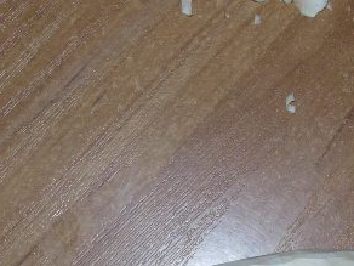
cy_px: 287
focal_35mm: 104
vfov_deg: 13.9
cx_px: 275
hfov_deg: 18.7
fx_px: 1064
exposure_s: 1/64
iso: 79
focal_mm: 7.8
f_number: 4.8
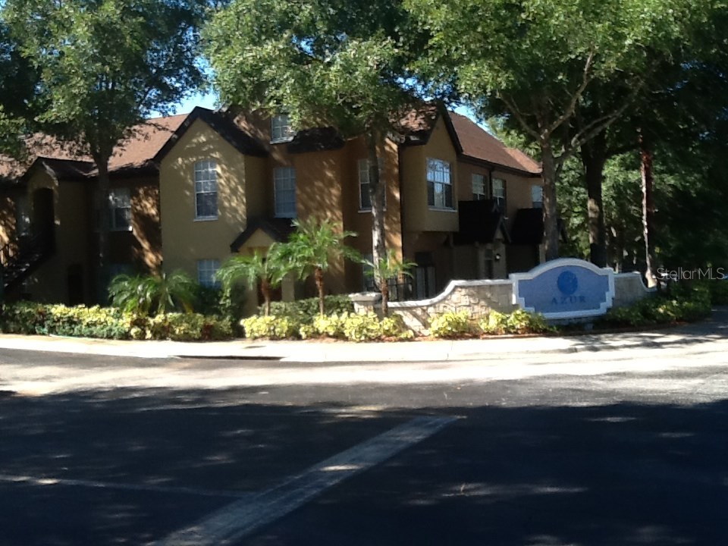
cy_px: 273
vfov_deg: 32.9
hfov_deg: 42.9
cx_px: 364
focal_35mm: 44
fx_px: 925
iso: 40
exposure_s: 1/377
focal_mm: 2.03
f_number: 2.4
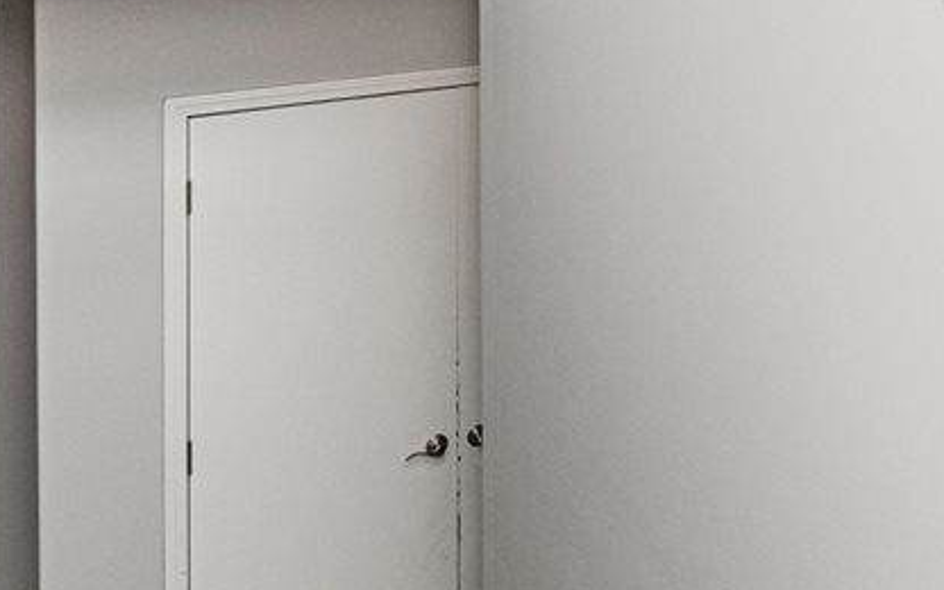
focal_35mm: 47
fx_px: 1209
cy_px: -158
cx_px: 844
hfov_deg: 39.6
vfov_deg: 24.3
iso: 1250
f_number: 10
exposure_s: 1/60
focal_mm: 10
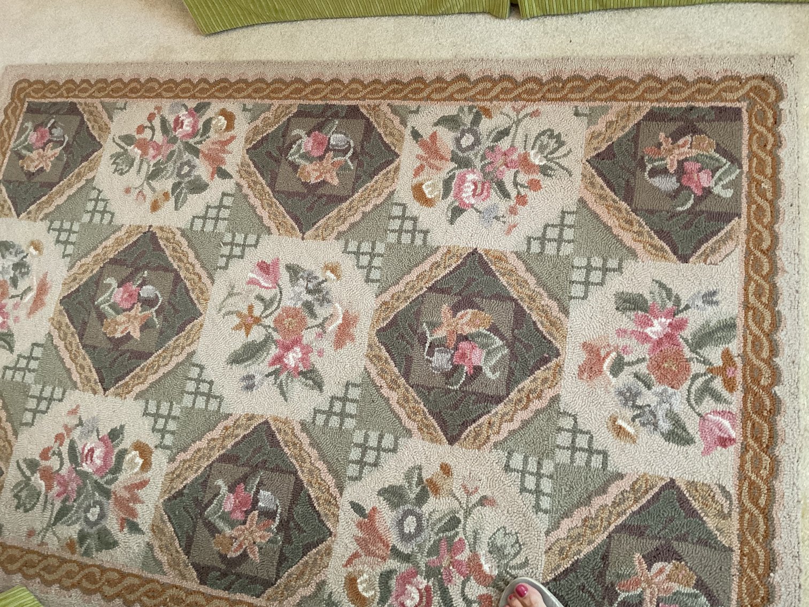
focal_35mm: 29
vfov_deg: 48.2
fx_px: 678
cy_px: 304
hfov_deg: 61.7
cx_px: 404
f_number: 1.8
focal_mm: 3
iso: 250
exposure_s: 1/60
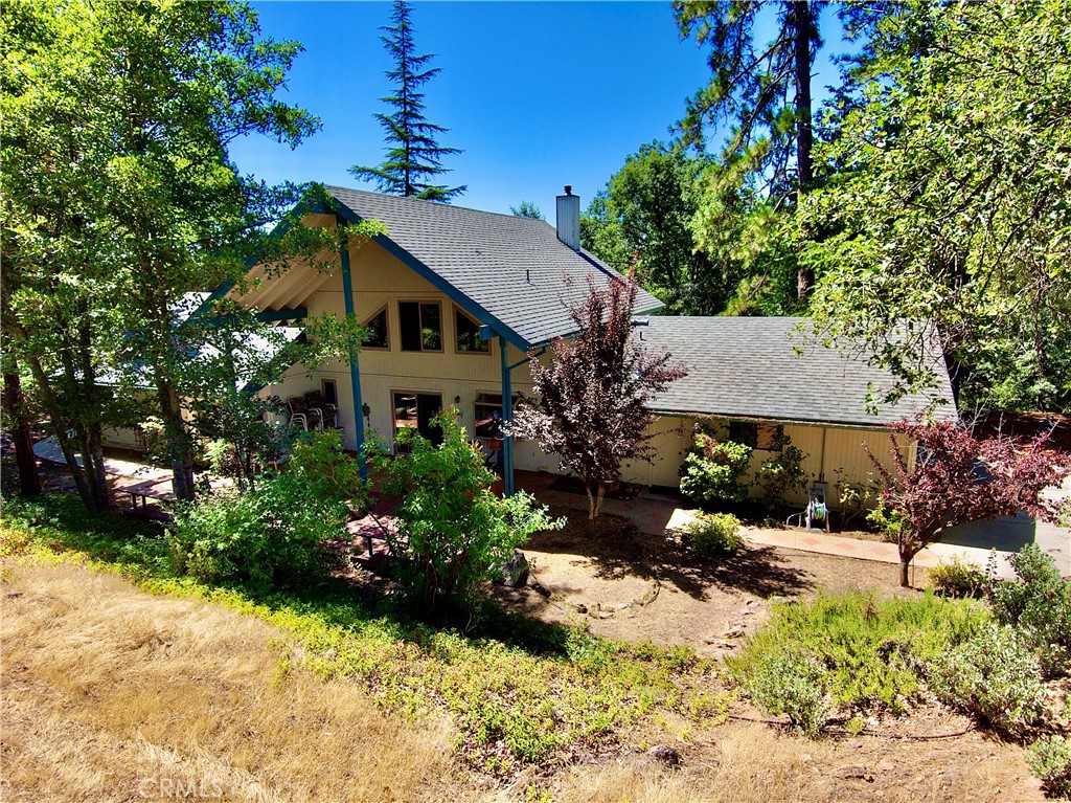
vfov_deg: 63.4
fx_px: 649
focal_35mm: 21
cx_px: 536
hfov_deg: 79.0
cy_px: 402
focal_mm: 3.7
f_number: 2.8
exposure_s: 1/893
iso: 100
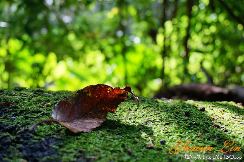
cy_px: 81
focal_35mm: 45
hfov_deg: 43.6
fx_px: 305
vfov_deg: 29.8
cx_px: 122
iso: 100
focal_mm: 30
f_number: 5
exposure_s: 1/60
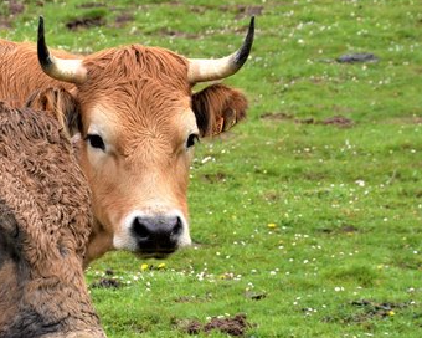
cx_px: 16
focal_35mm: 281
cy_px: 255
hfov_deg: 6.9
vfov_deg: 5.5
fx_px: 3511
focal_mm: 85
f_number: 8
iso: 400
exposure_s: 1/500
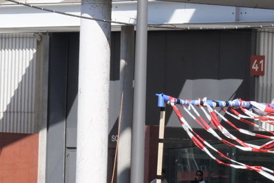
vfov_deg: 2.7
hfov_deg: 4.0
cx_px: 33
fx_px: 3898
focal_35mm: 512
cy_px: 205
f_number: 22
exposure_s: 1/125
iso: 400
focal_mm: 200
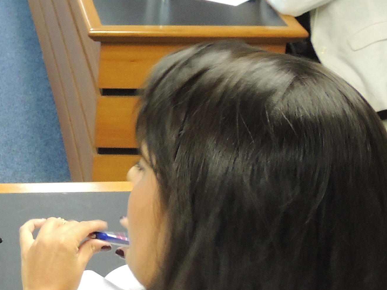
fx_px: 1174
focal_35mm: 105
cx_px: -139
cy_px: 143
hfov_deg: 17.4
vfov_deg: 14.1
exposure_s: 1/13
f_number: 3.1
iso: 400
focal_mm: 5.3
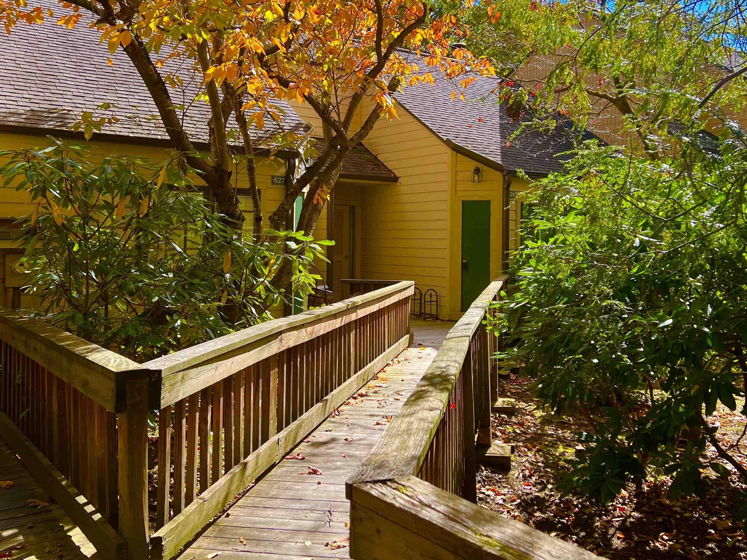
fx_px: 755
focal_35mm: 35
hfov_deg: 52.6
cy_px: 231
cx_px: 399
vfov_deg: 40.6
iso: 50
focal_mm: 5.7
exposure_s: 1/1183
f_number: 1.5
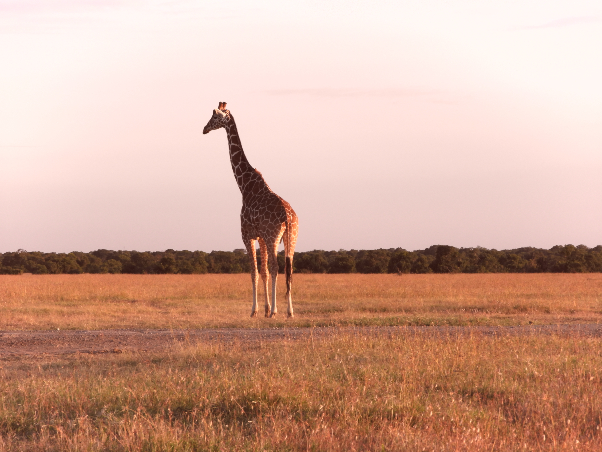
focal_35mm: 170
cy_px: 226
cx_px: 301
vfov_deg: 8.7
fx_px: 2956
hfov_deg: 11.6
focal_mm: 30.5
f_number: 5.6
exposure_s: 1/80
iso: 100
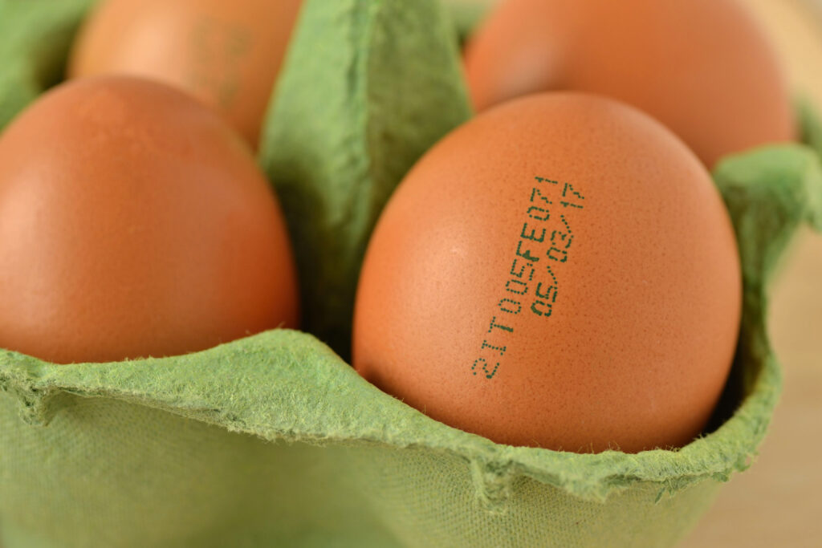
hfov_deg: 15.2
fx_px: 3083
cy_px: 274
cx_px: 411
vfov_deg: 10.2
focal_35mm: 135
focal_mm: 90
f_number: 7.1
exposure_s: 1/13
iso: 100
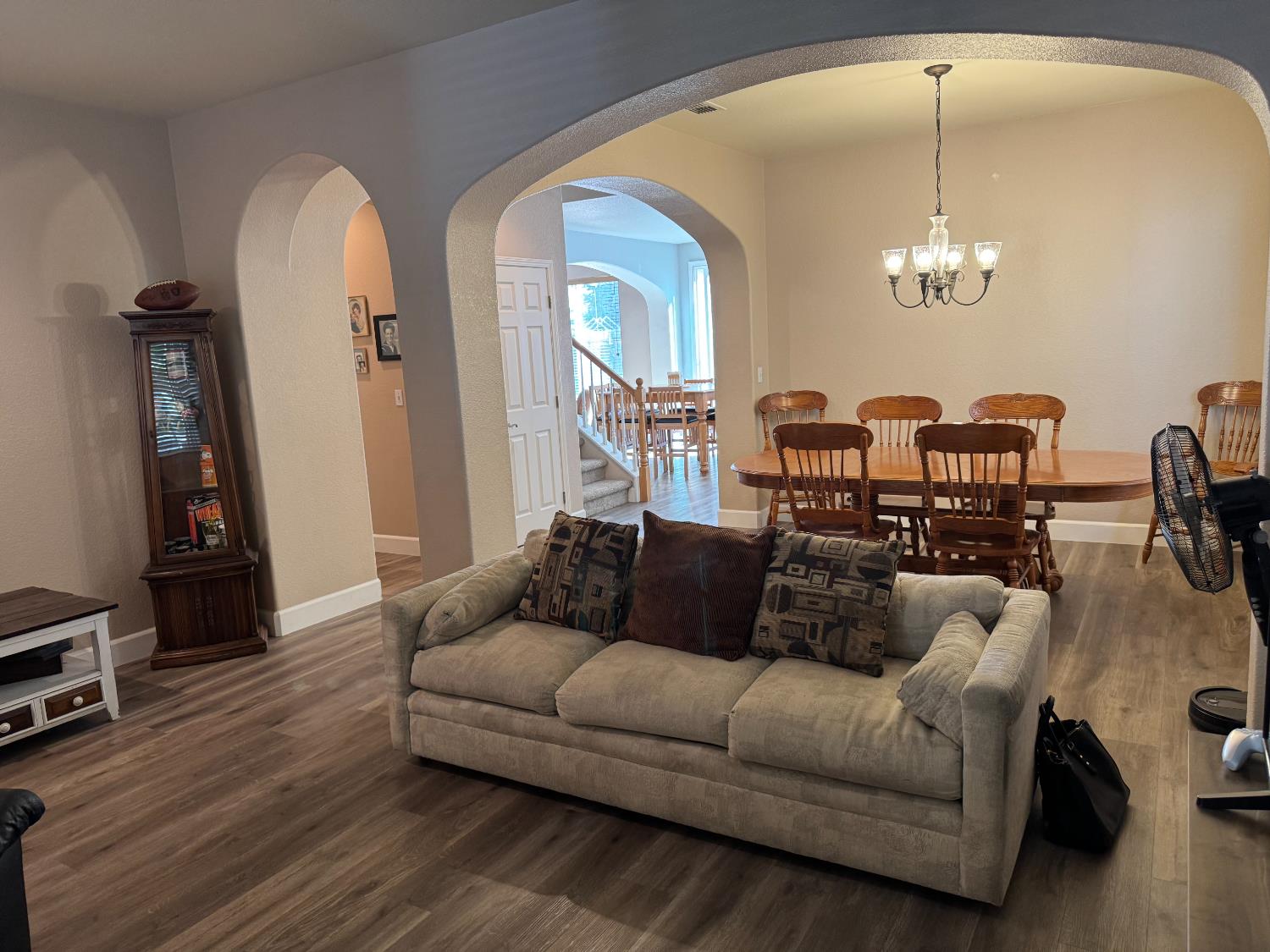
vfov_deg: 56.8
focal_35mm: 24
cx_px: 635
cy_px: 476
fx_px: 881
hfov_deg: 71.6
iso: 250
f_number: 1.78
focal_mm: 6.76
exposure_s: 1/60
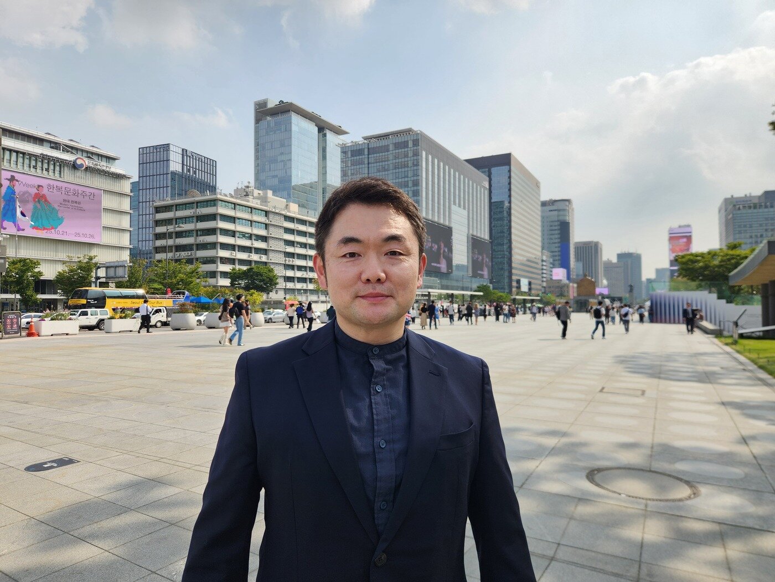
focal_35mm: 23
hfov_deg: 73.9
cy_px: 291
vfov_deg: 58.9
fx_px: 515
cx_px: 388
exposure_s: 1/1567
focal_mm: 5.4
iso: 20
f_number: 1.8
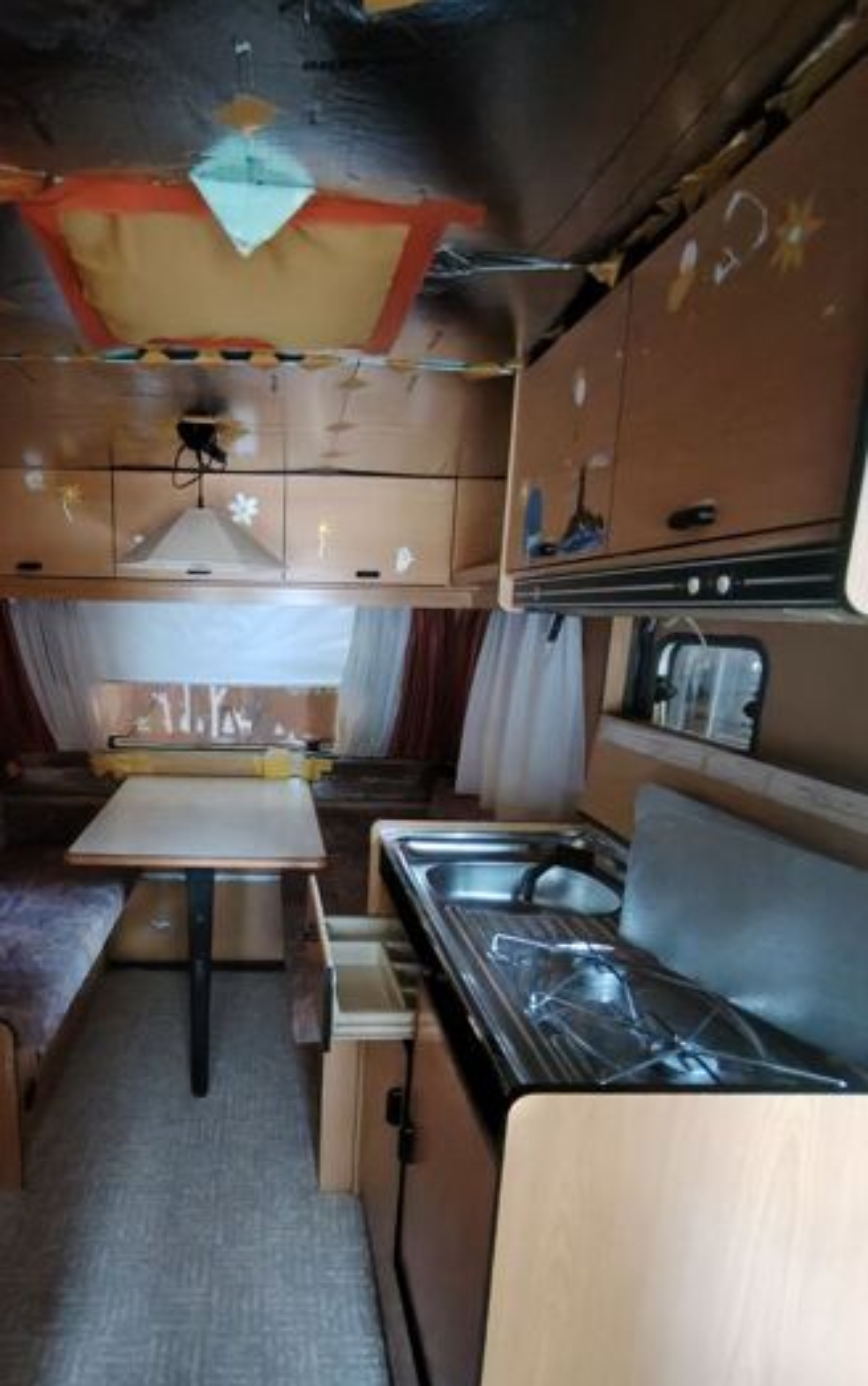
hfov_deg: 53.8
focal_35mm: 22
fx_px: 832
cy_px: 801
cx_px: 275
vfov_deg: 79.1
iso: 2720
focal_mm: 1.42
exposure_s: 1/14.3
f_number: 2.2
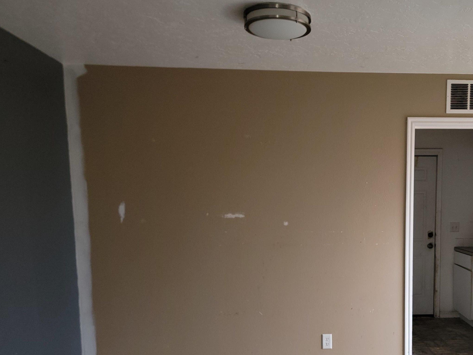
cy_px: 255
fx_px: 492
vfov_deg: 38.9
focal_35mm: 36
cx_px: 341
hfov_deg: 49.8
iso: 100
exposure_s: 1/60
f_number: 1.8
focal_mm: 6.7
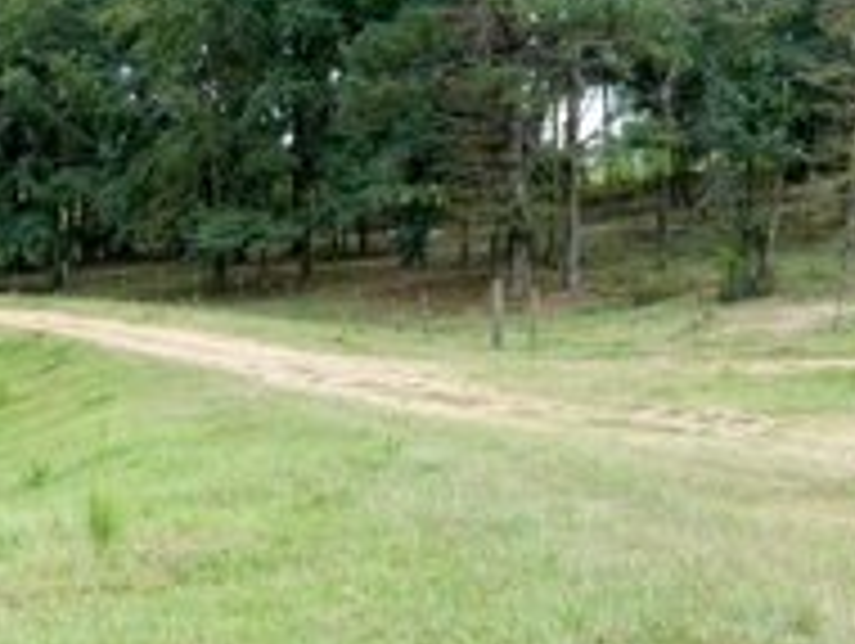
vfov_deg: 22.3
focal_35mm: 66
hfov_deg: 28.1
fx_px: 1632
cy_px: 396
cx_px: 58
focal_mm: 29
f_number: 11
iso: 400
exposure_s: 1/60
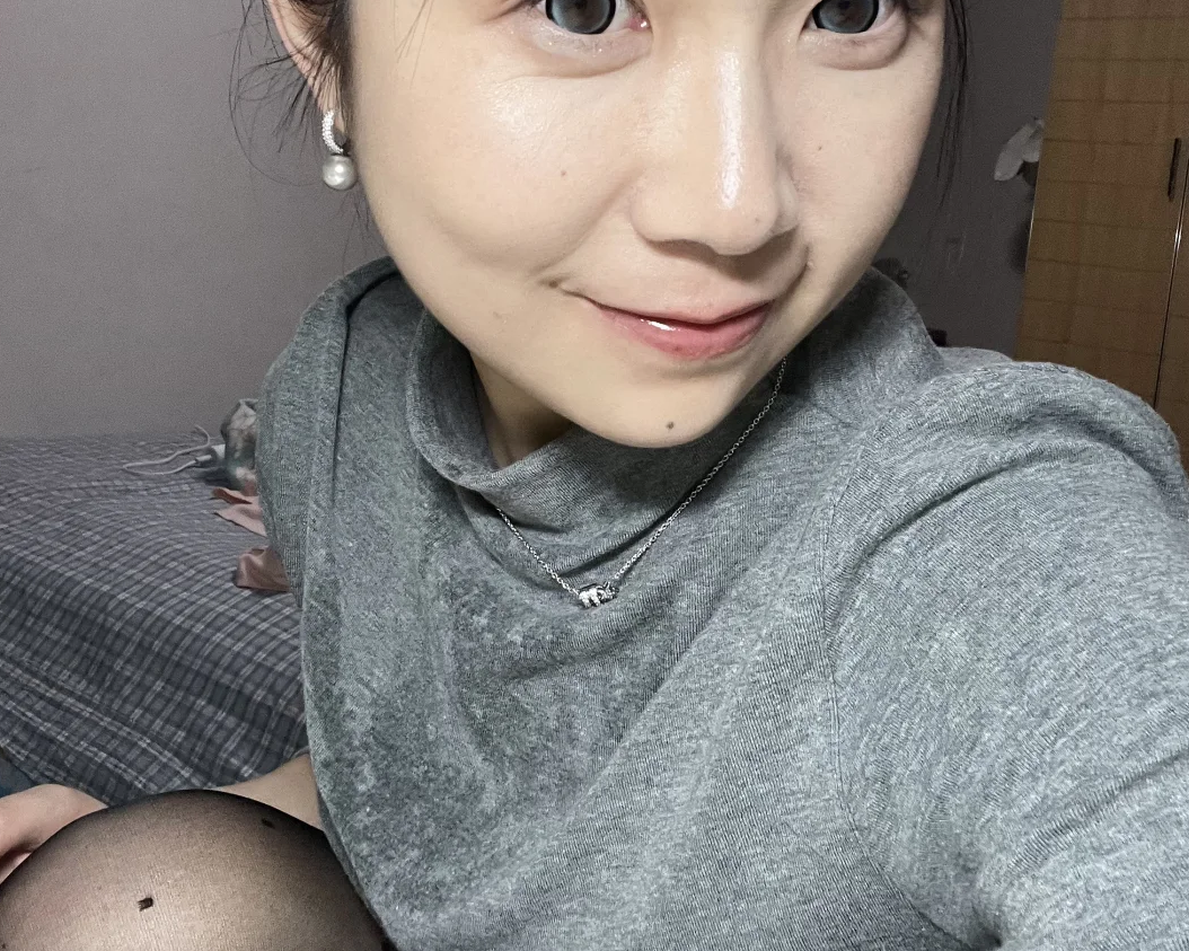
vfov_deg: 37.1
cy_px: 352
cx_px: 601
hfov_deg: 45.8
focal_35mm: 40
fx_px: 1407
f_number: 2.2
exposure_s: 1/50
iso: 160
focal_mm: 2.71
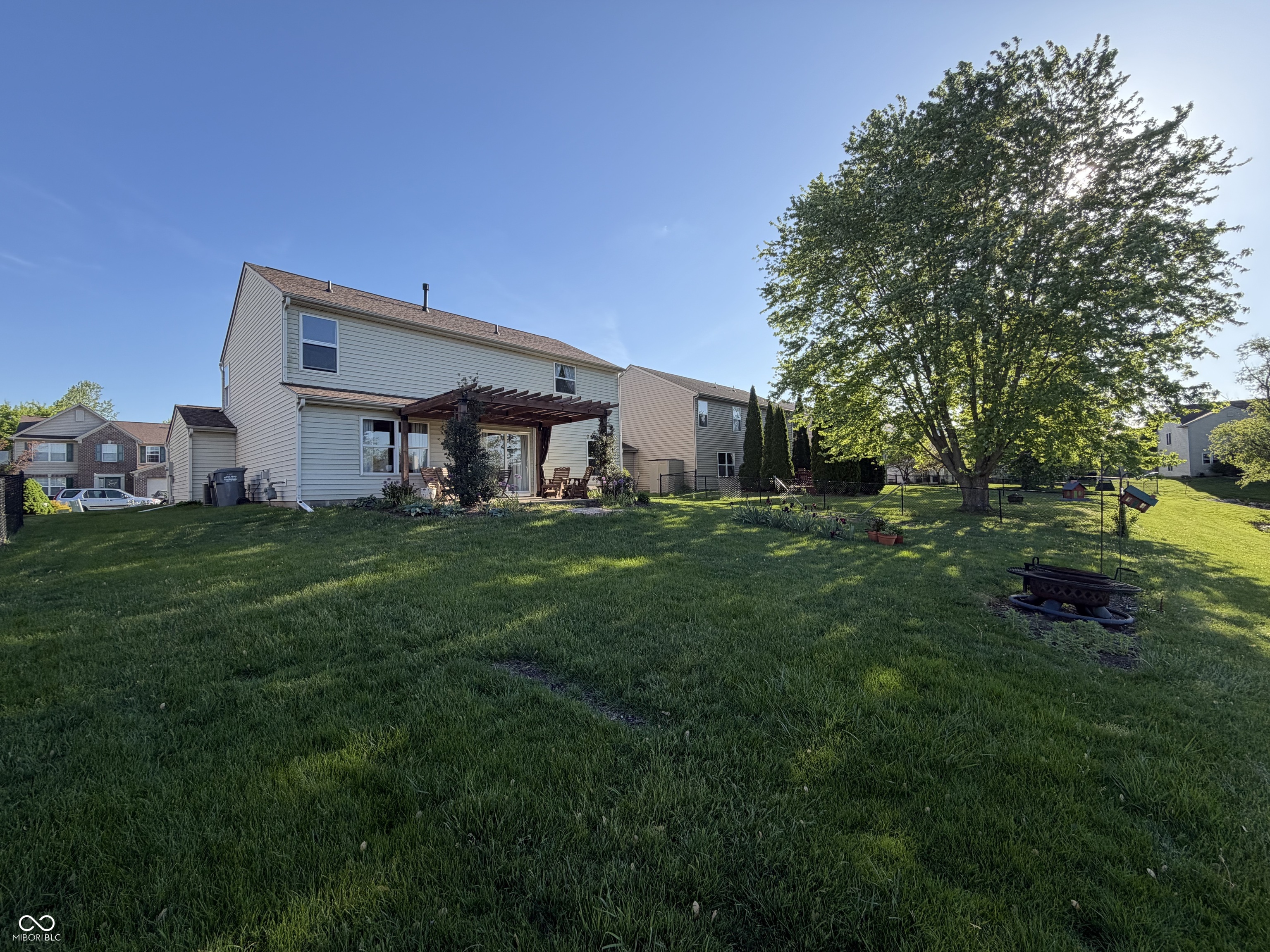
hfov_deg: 102.1
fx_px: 514
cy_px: 476
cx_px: 635
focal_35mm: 14
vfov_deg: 85.7
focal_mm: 2.22
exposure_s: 1/651
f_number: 2.2
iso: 40
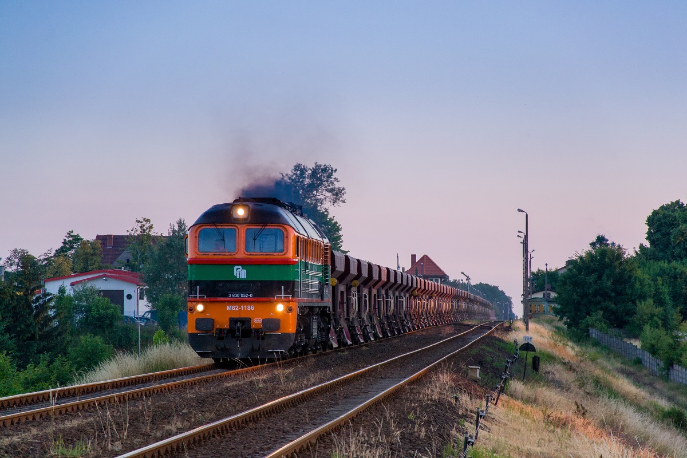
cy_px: 229
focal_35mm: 158
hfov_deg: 13.0
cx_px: 344
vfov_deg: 8.7
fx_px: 3005
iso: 800
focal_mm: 105
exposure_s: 1/400
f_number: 5.6
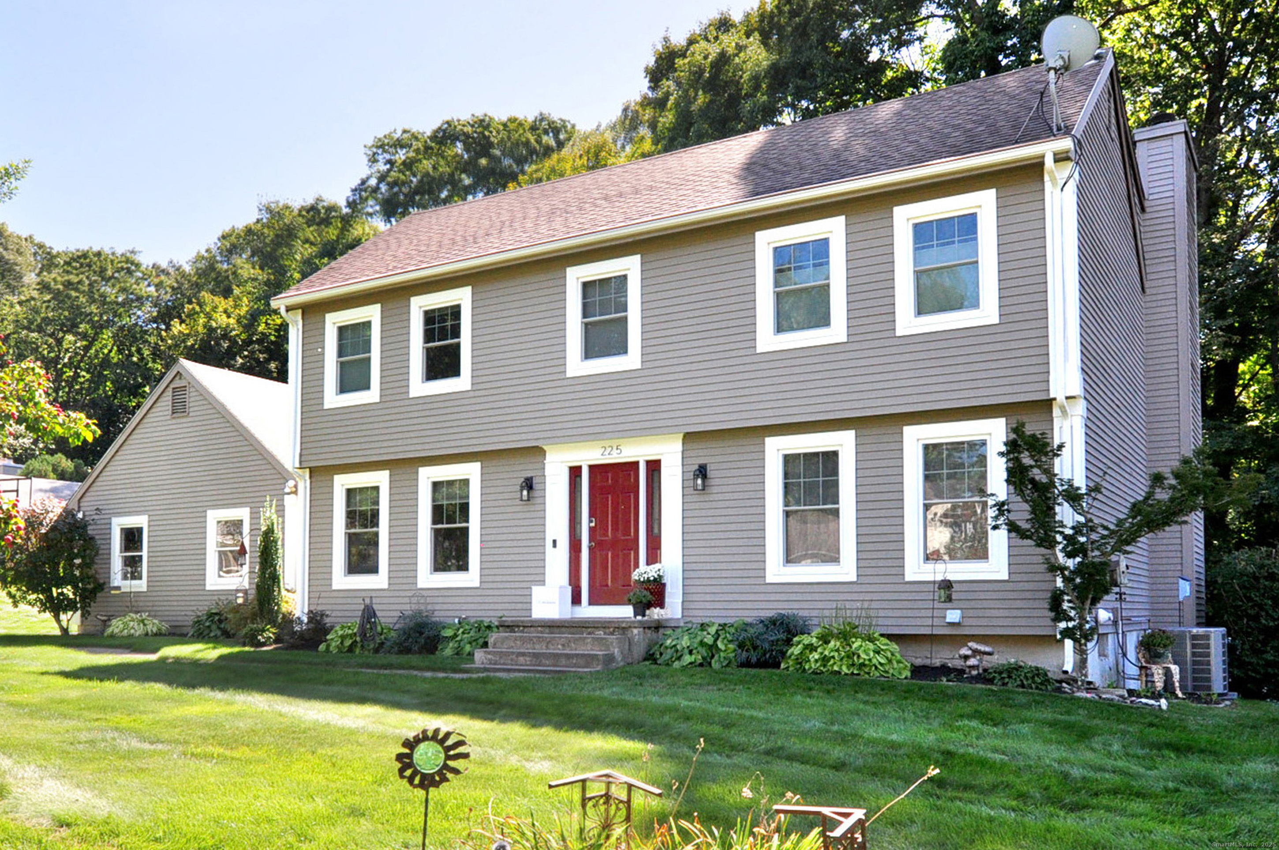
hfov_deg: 81.3
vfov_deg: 59.4
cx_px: 640
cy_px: 425
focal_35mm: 21
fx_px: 745
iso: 640
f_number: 8
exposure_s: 1/250
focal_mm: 14
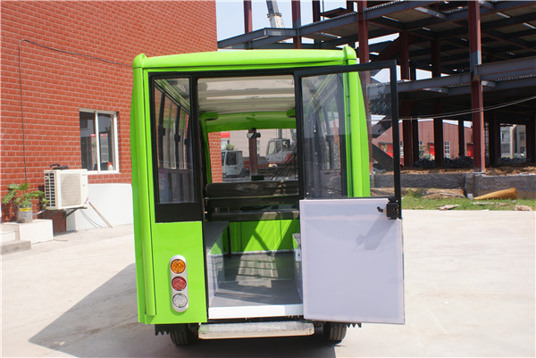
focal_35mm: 36
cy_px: 179
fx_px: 536
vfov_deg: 36.9
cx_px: 268
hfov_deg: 53.1
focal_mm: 24
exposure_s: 1/80
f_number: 10
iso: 100
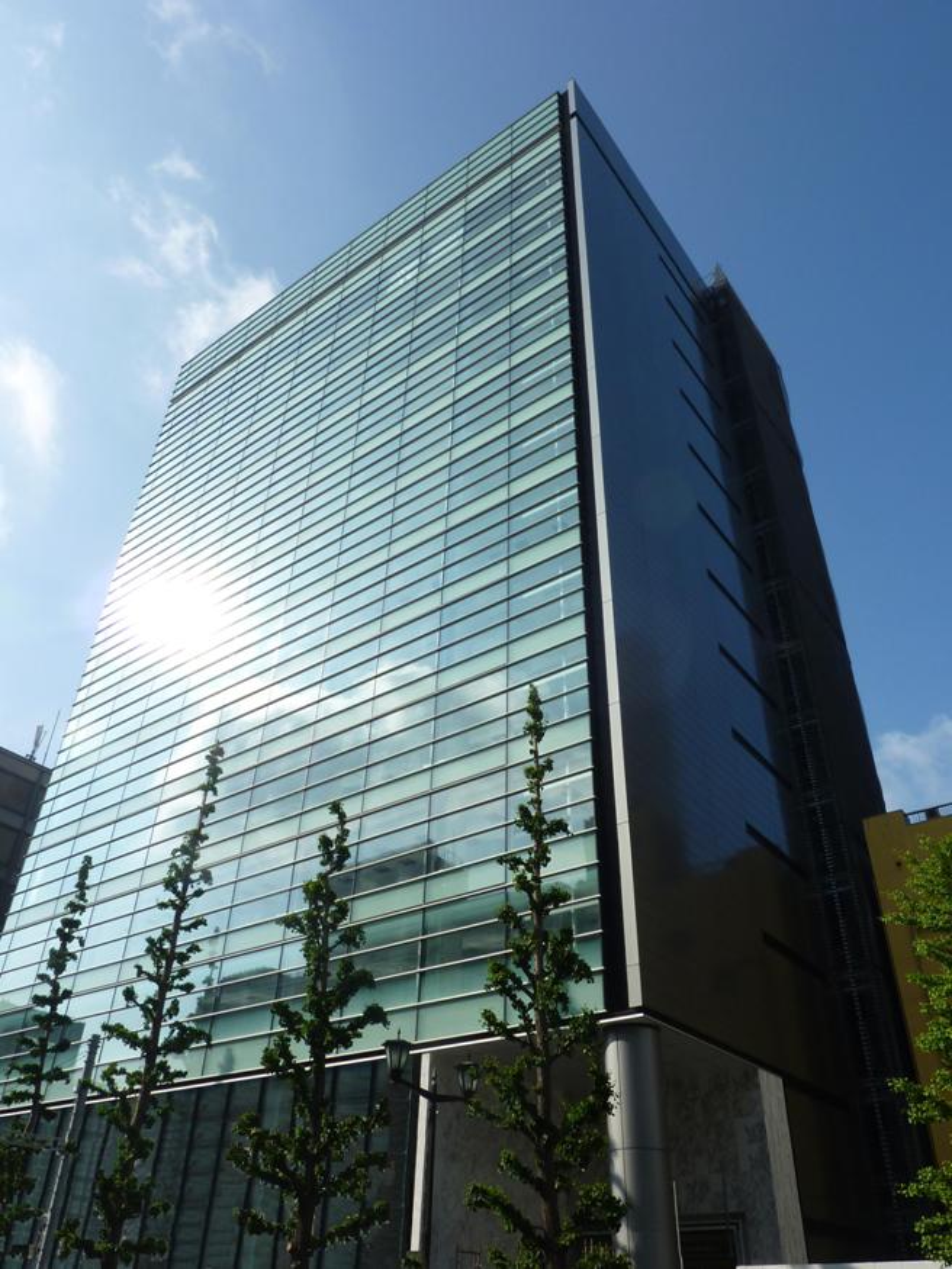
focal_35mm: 25
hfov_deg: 54.9
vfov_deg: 69.4
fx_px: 917
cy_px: 634
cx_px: 476
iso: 80
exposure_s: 1/400
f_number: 5.6
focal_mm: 4.1
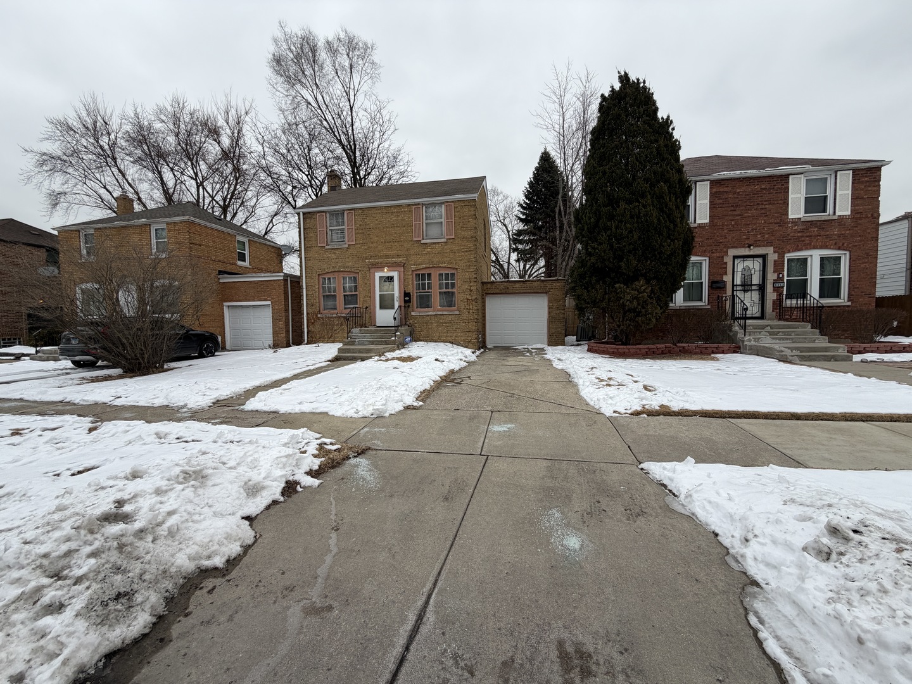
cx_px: 456
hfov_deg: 102.1
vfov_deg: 85.7
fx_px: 369
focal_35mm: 14
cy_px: 342
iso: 40
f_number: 2.2
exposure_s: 1/602
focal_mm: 2.22
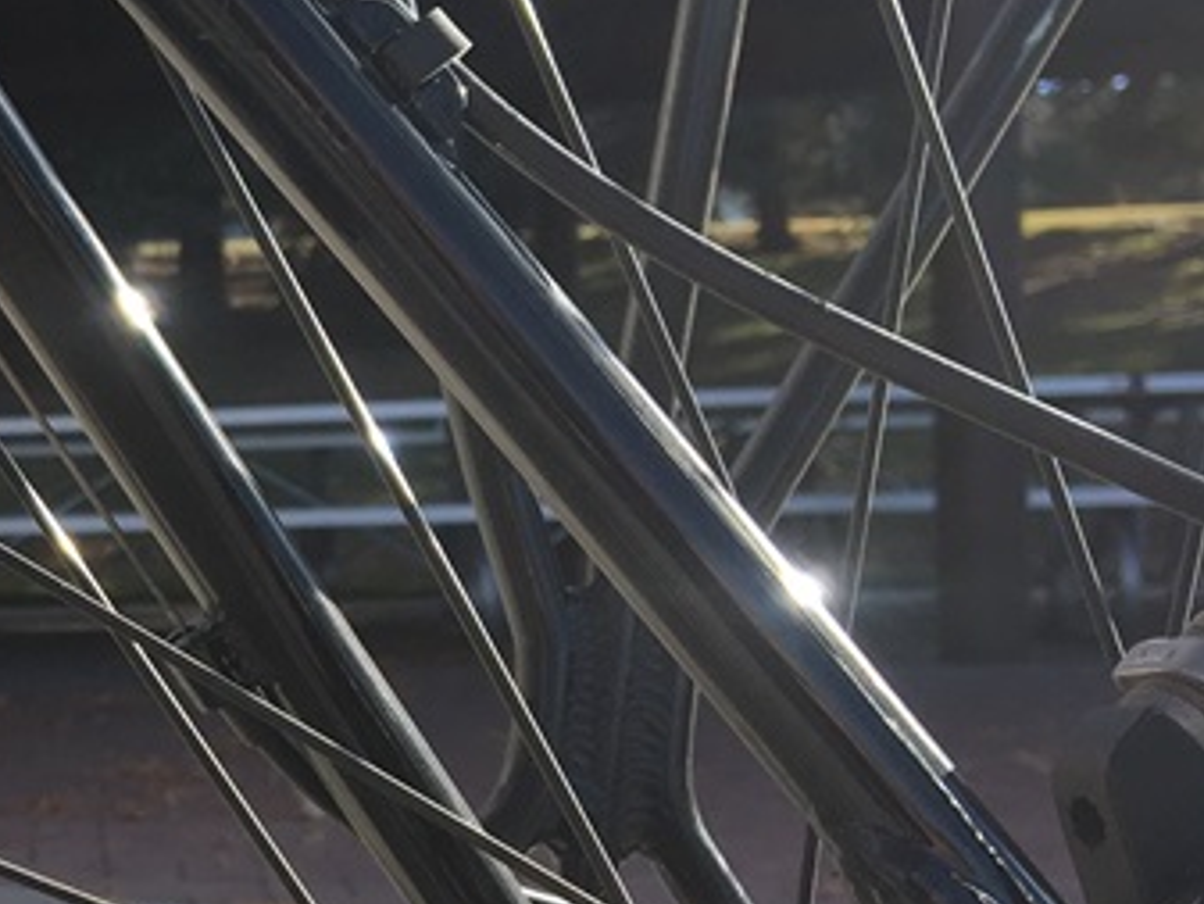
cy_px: 554
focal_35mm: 88
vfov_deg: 16.8
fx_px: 3062
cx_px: -618
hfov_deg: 19.3
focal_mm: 4.15
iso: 25
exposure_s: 1/699
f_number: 2.2
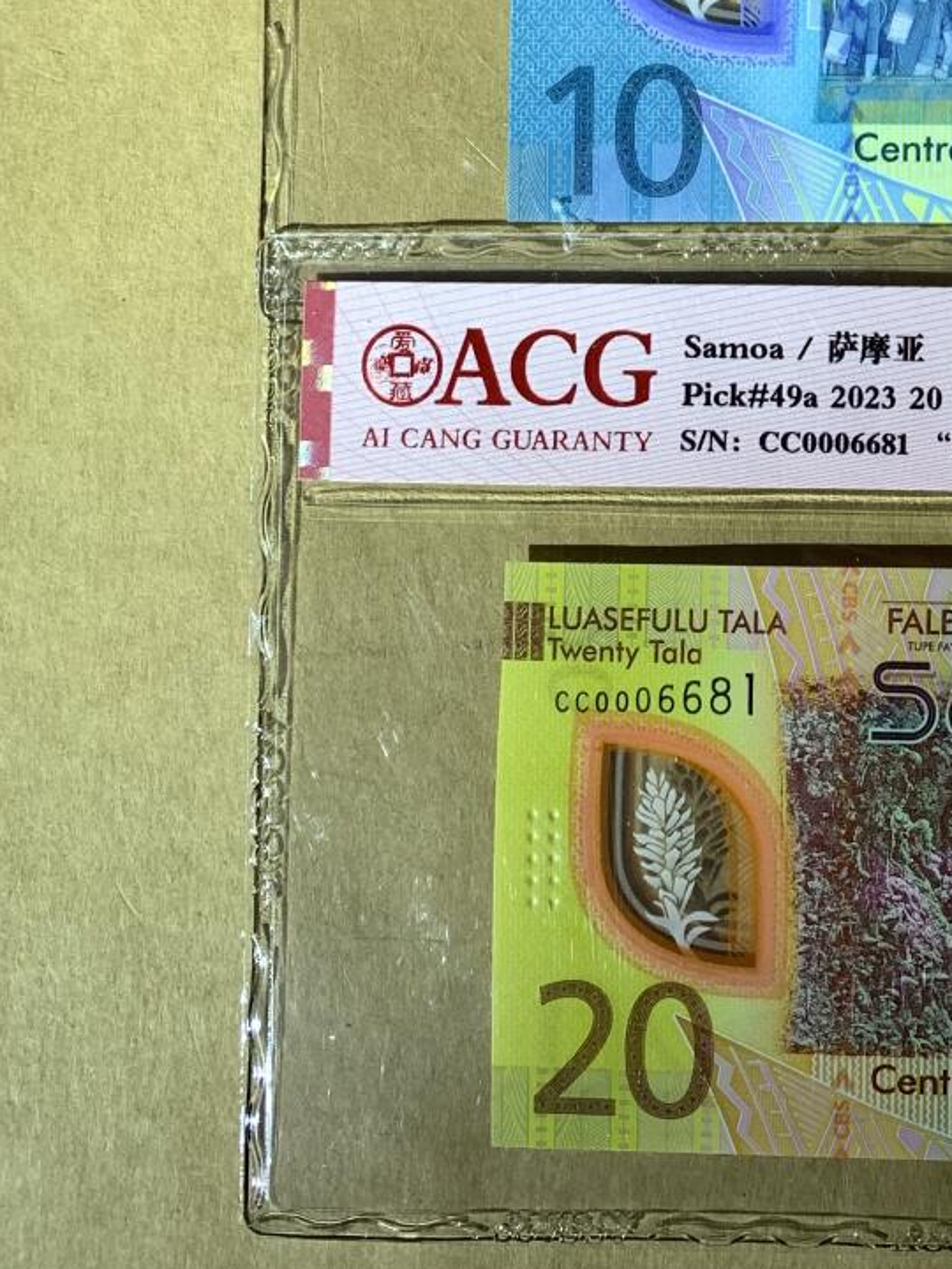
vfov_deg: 27.6
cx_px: 1061
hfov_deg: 21.4
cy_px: -83
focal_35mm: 65
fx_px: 2383
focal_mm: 4.25
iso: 32
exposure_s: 1/121
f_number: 1.8
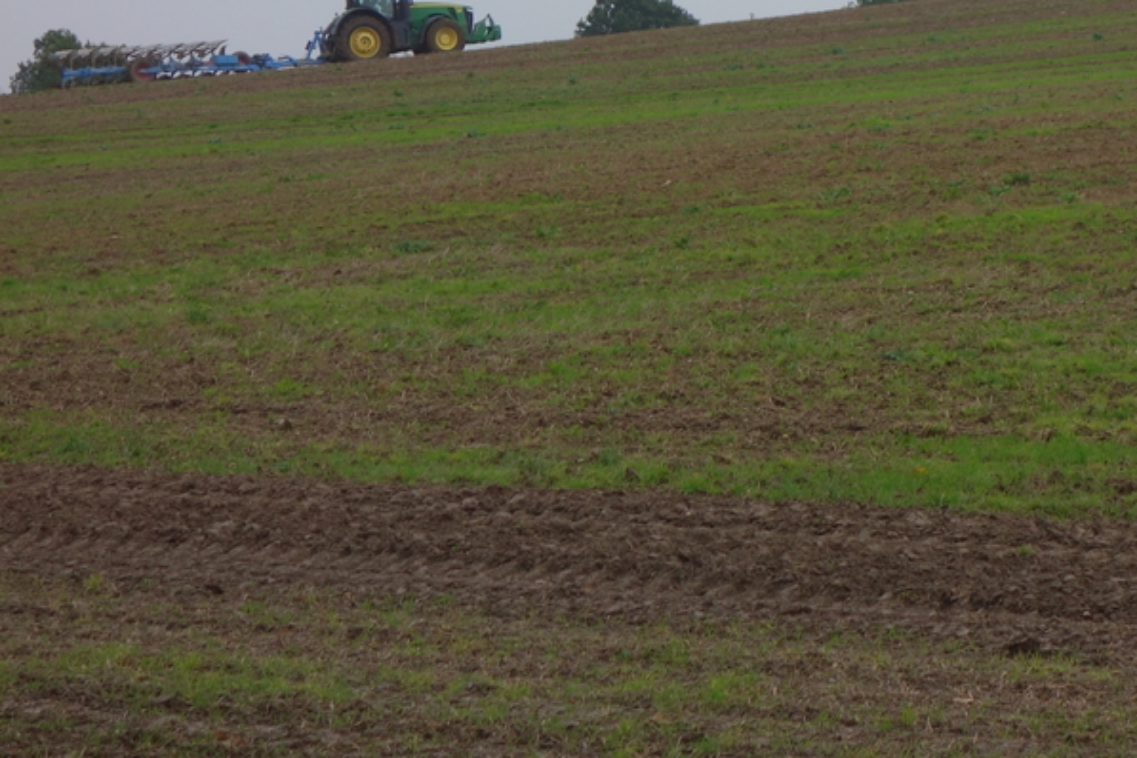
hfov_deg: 10.6
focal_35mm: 193
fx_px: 6095
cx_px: 914
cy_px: 29
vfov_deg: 7.1
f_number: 4.9
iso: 200
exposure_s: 1/100
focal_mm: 35.62
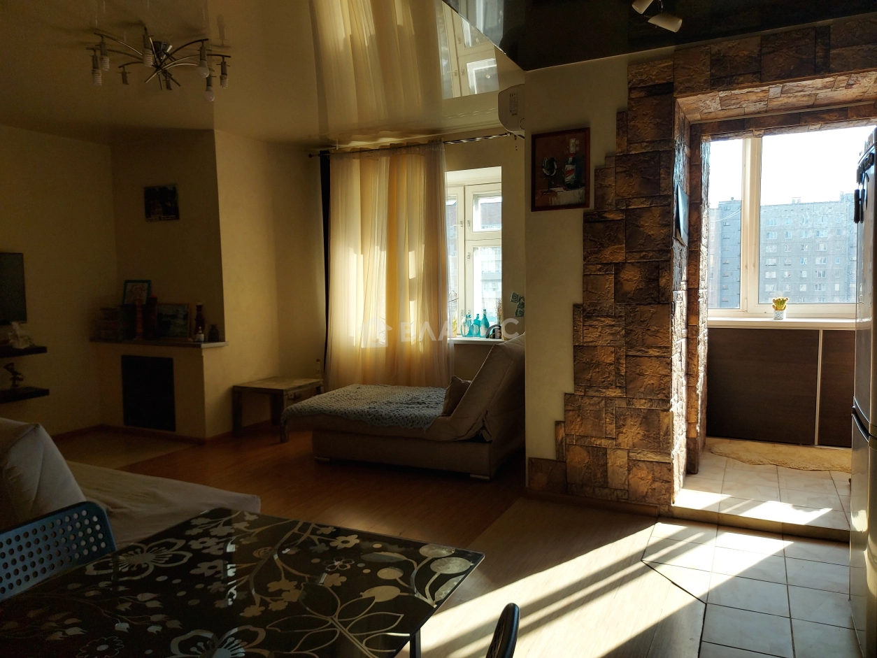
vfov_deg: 56.8
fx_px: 608
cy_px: 329
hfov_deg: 71.6
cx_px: 438
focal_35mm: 24
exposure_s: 1/259
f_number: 1.8
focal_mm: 5.23
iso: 32
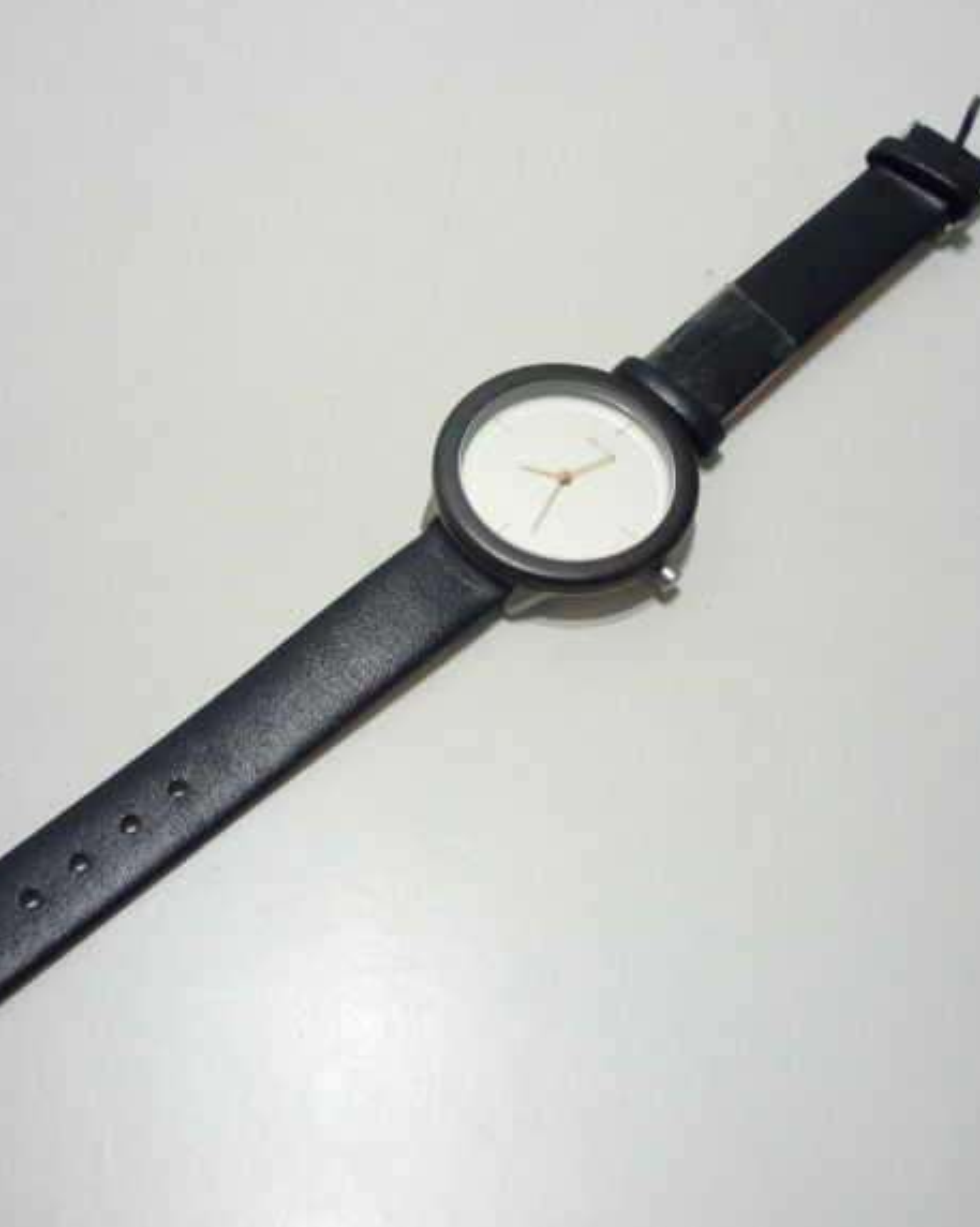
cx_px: 392
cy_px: 610
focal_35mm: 42
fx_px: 1524
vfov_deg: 43.8
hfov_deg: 35.5
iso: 200
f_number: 3.3
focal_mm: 5.2
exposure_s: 1/30
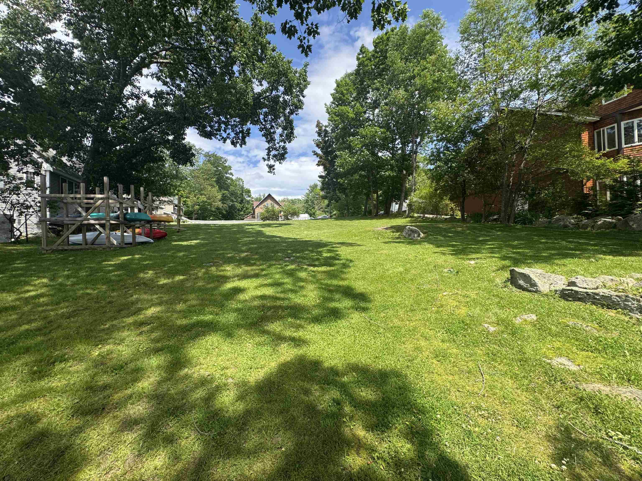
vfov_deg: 85.7
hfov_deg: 102.1
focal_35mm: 14
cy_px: 240
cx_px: 321
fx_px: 260
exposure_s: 1/944
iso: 40
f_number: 2.2
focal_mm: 2.22
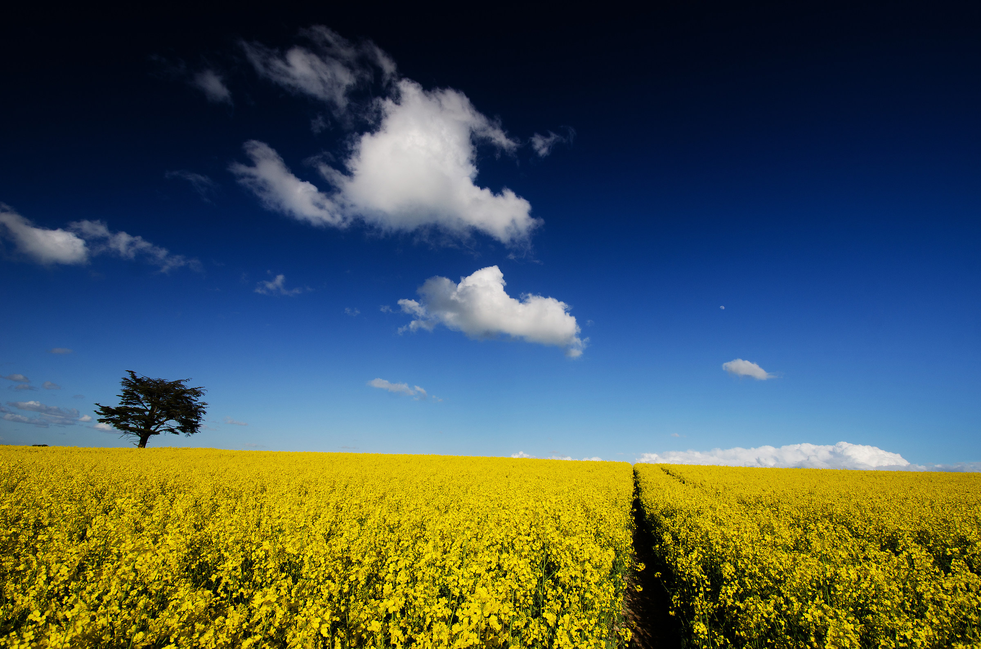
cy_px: 324
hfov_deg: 100.5
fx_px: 408
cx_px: 490
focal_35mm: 15
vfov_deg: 77.1
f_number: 8
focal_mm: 10
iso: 100
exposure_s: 1/200
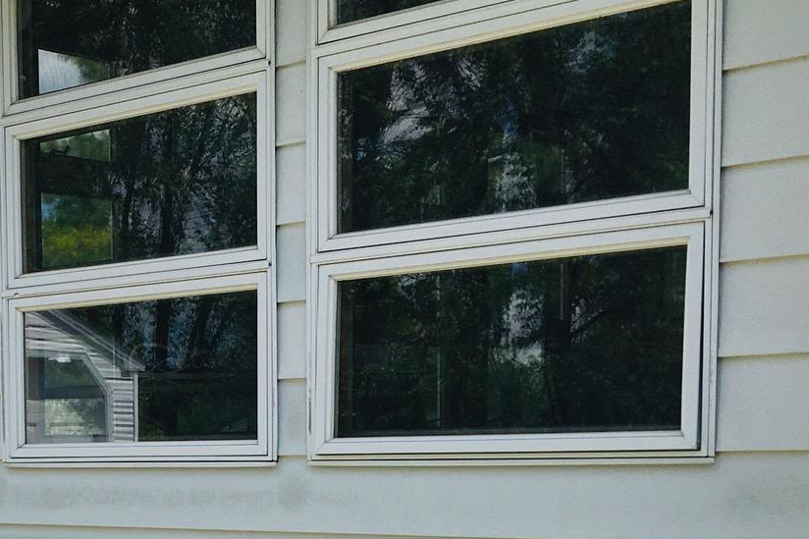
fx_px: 1685
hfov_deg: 25.4
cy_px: 581
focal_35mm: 75
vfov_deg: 17.6
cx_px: -41
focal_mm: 4.15
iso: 25
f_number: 2.2
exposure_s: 1/2262
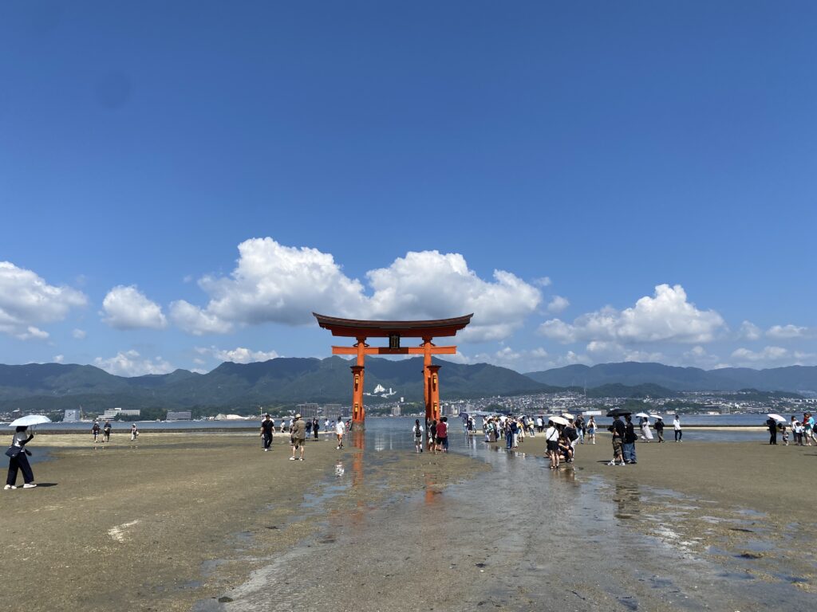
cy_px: 306
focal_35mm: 26
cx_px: 408
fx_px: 614
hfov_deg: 67.3
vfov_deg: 53.1
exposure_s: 1/3731
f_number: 1.8
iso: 32
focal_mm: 4.25
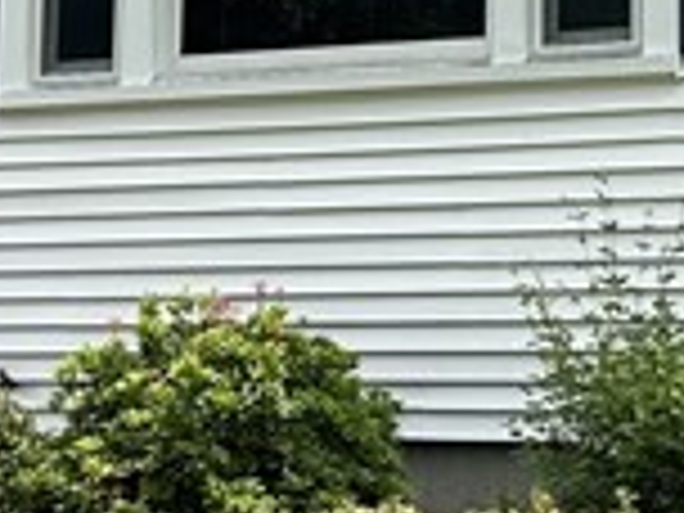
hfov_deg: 11.3
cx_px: 364
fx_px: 3458
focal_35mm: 175
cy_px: -63
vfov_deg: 8.4
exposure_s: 1/2841
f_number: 1.5
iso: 50
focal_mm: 5.7
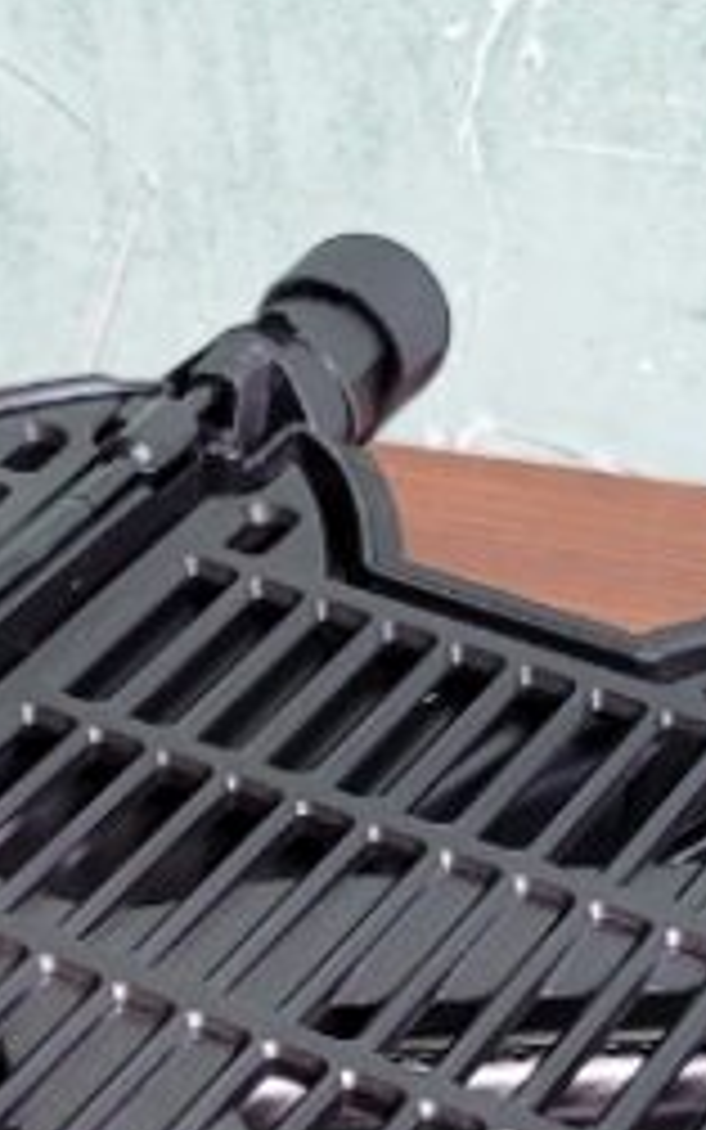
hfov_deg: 10.4
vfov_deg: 16.5
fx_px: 3754
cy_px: 1274
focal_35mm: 122
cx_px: -299
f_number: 1.8
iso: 250
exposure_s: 1/40
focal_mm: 7
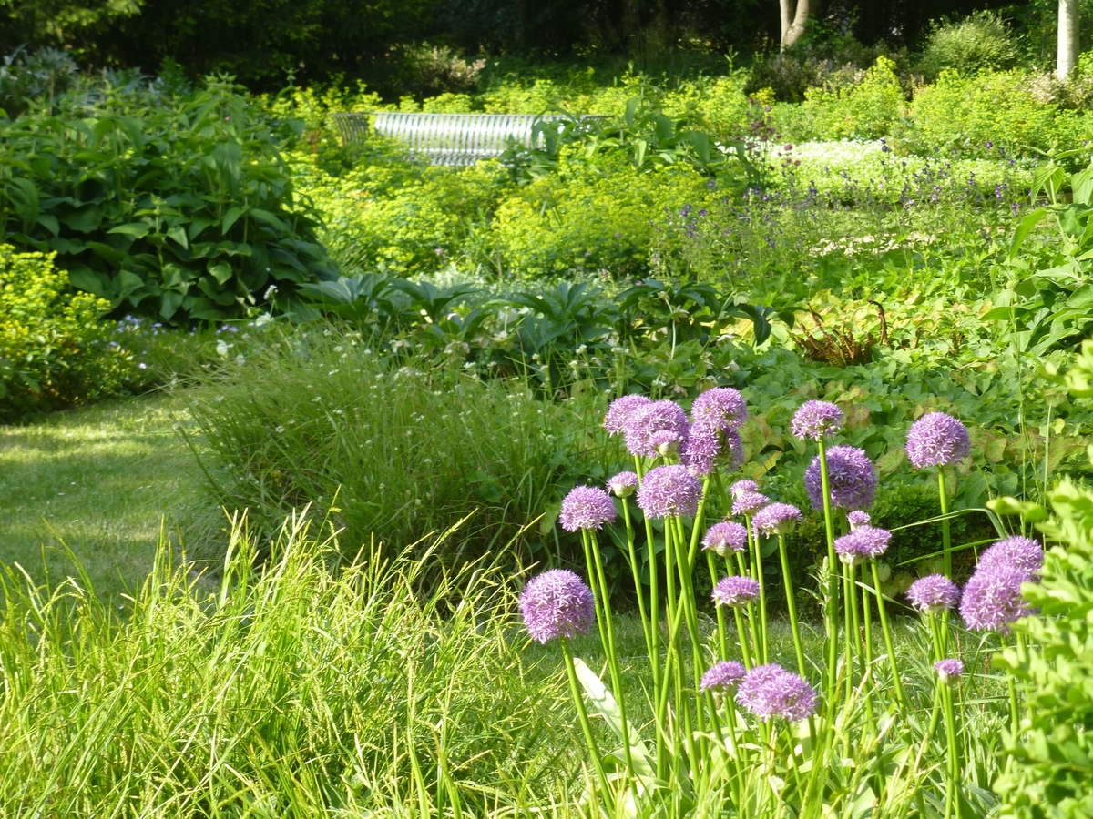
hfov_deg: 13.7
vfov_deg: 10.3
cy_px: 410
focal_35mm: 144
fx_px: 4547
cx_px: 546
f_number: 5.2
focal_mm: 23.4
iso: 100
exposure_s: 1/125
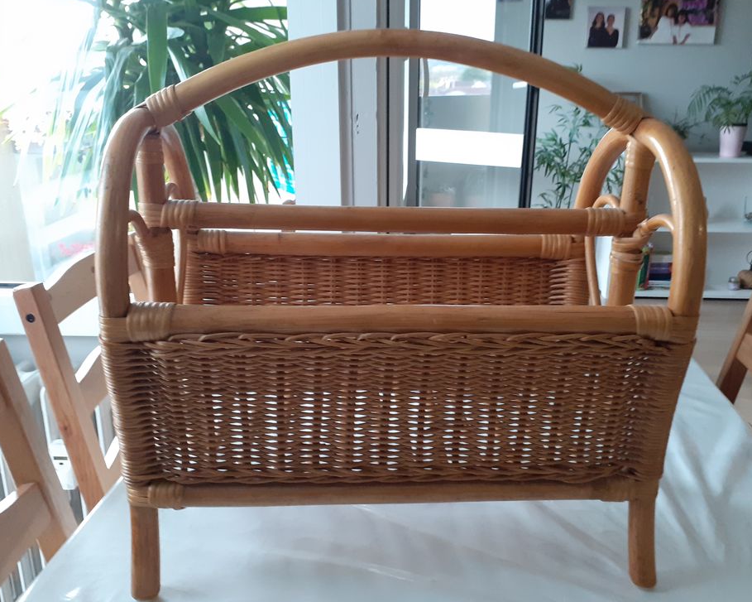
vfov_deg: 50.0
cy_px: 303
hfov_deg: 60.4
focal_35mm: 29
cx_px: 400
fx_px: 645
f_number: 1.9
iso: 200
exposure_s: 1/50
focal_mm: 3.6
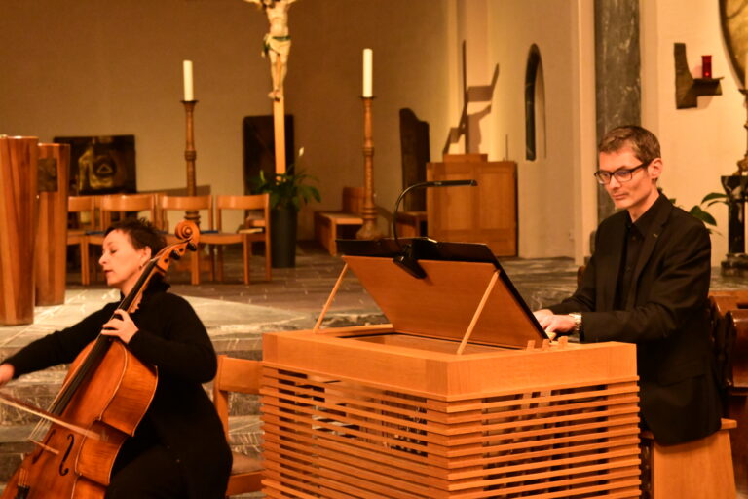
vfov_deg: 18.2
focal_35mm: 75
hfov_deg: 27.0
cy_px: 250
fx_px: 1558
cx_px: 374
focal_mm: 50
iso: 6400
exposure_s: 1/30
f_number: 7.1
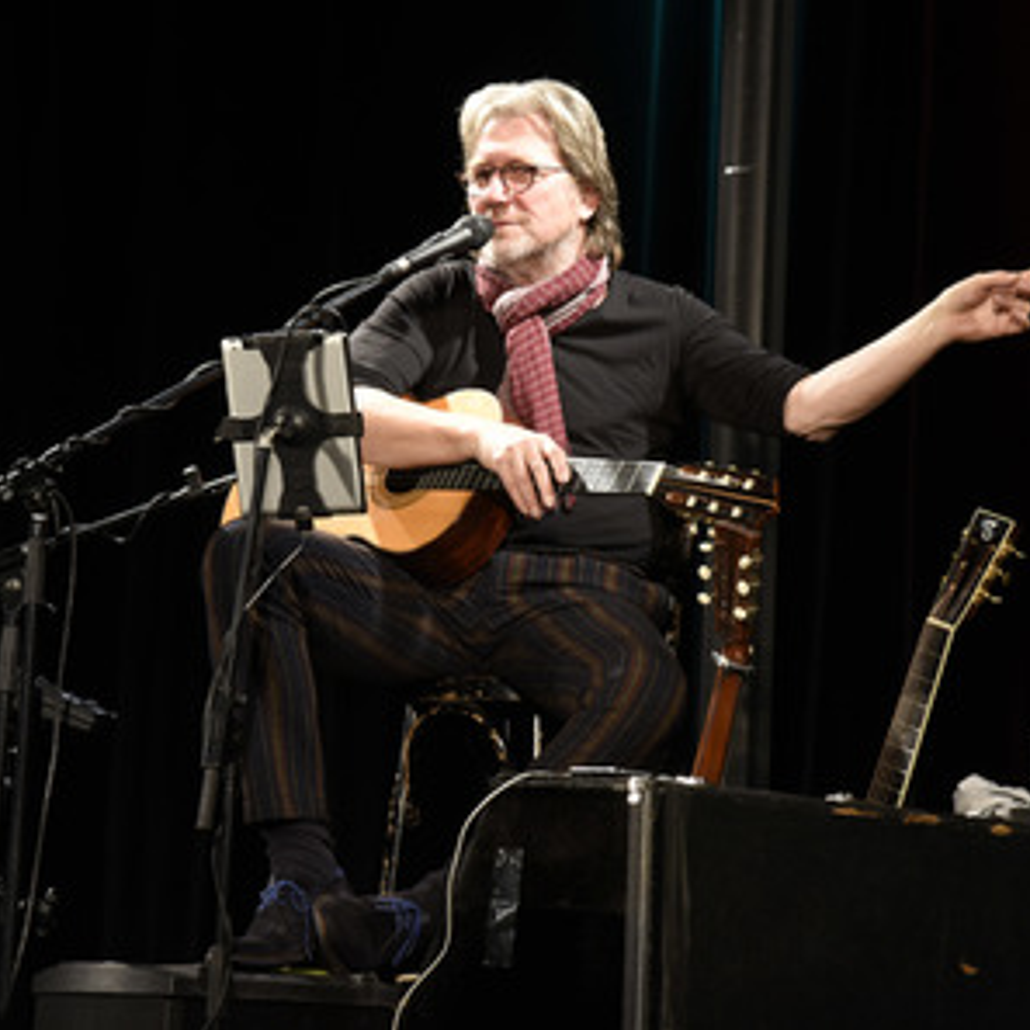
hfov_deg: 11.3
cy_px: 513
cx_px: 498
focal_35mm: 155
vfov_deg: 11.3
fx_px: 5218
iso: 1000
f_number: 6.3
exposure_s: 1/60
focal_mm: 120
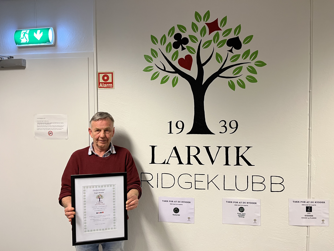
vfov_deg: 53.1
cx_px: 167
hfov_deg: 67.3
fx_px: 251
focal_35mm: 26
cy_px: 126
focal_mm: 5.1
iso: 100
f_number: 1.6
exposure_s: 1/50
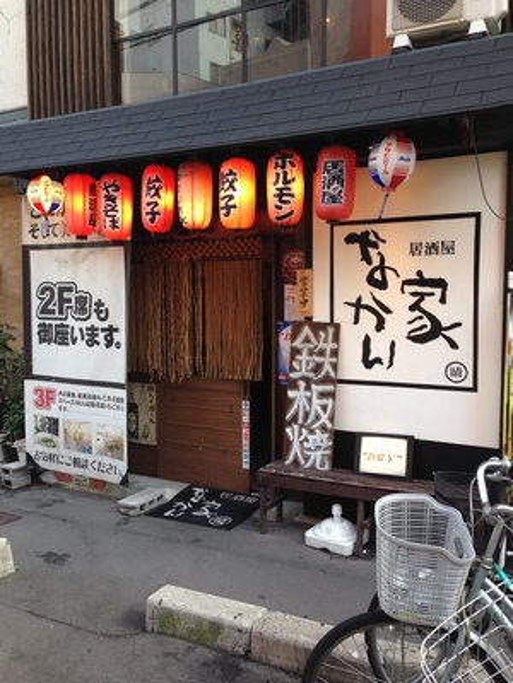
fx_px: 652
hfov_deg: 42.9
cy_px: 342
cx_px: 256
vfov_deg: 55.4
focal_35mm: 33
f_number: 2.4
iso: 50
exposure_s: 1/133
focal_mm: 4.12
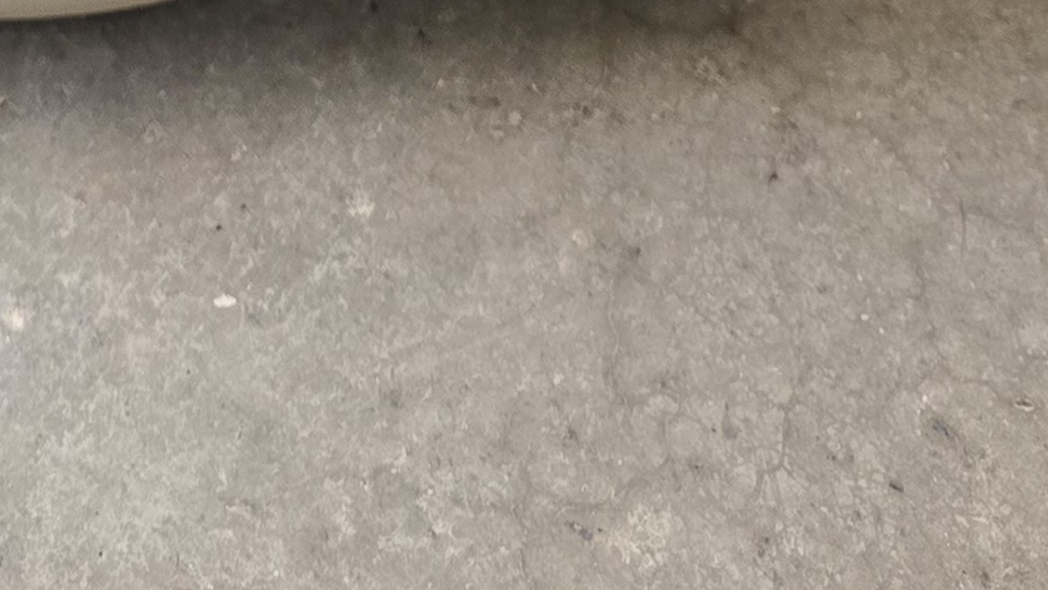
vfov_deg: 9.5
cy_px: -1228
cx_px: -1
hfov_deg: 21.0
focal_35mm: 98
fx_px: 2723
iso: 250
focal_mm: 6.3
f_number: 1.7
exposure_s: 1/61.3
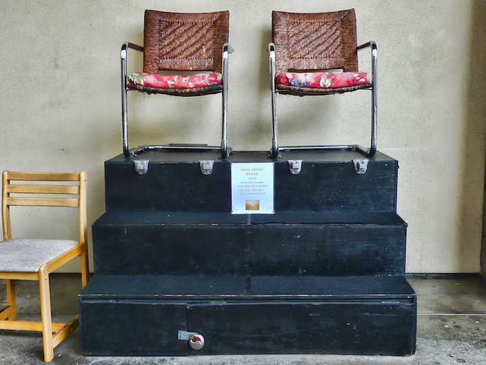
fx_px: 519
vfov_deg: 38.7
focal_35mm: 37
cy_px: 182
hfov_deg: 50.1
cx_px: 243
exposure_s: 1/50
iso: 250
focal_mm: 7.9
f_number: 2.8
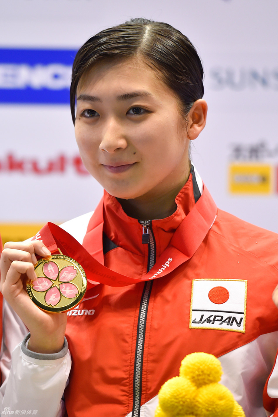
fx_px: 2316
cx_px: 139
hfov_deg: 6.9
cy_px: 208
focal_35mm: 200
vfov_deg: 10.3
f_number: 4
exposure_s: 1/500
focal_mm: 200
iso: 2500
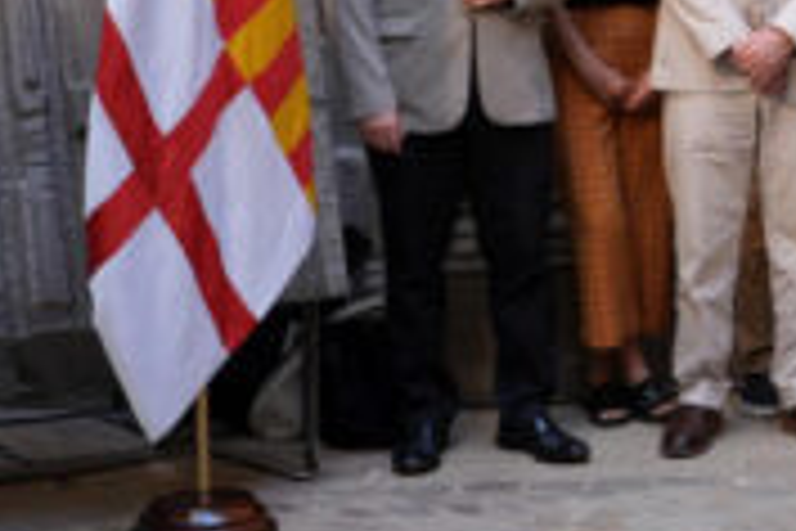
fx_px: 3714
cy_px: -140
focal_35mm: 168
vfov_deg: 8.1
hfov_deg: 11.4
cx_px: 1408
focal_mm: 45
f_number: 7.1
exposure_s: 1/100
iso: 500
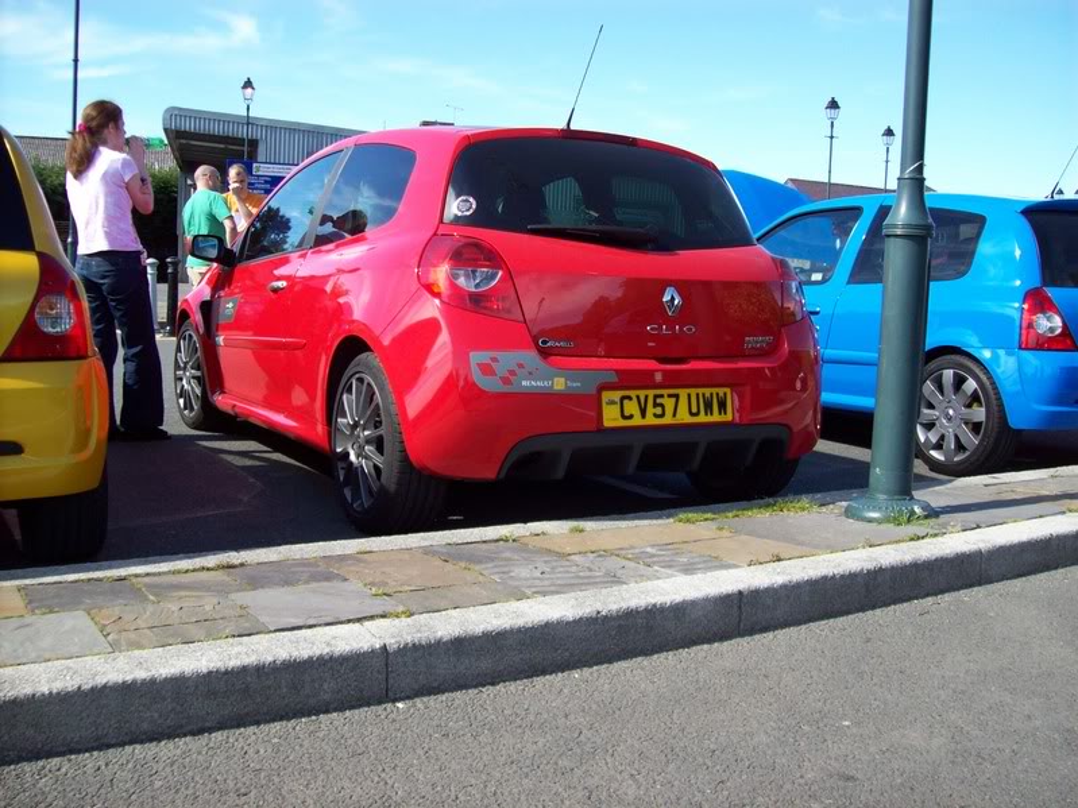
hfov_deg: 51.4
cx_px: 539
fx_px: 1121
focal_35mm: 36
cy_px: 404
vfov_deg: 39.6
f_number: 2.7
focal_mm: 6
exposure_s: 1/579
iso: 80
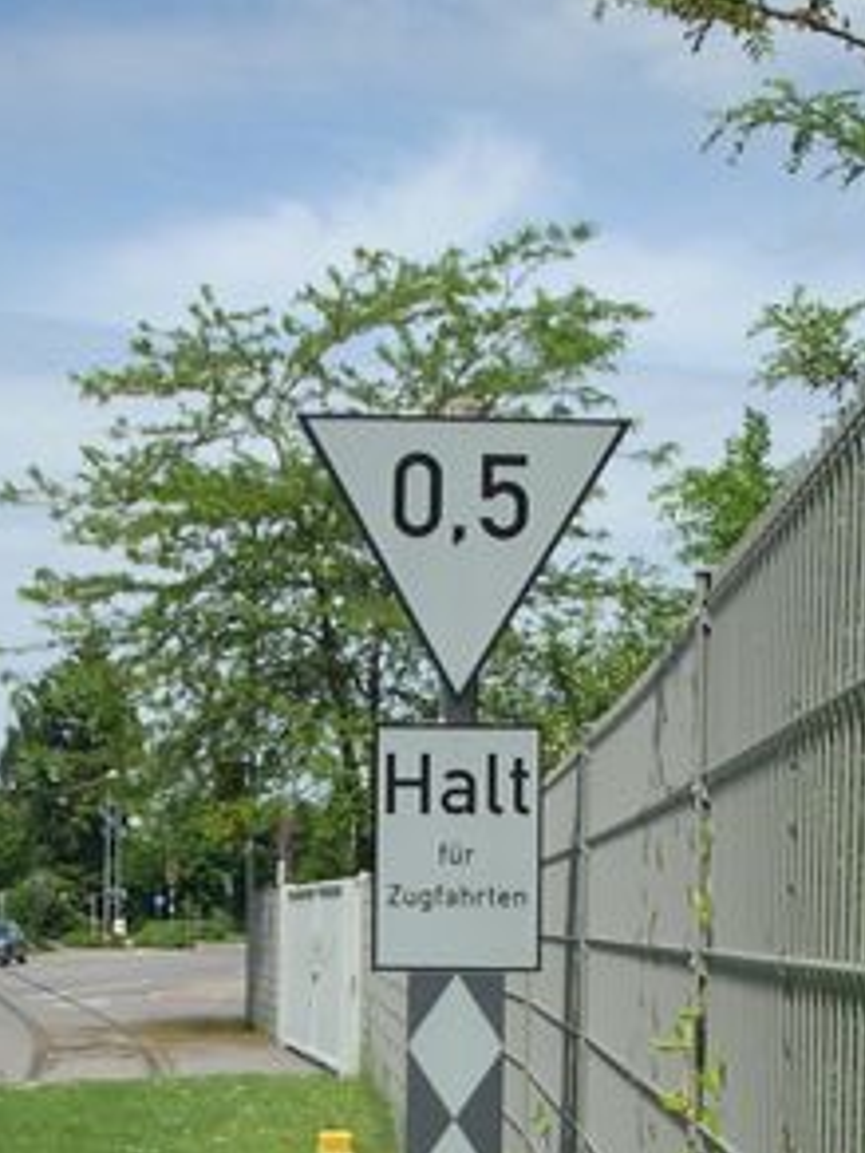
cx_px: 458
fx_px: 2699
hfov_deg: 18.2
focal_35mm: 81
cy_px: 1007
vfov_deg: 23.6
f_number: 5.6
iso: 64
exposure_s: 1/338
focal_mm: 6.2
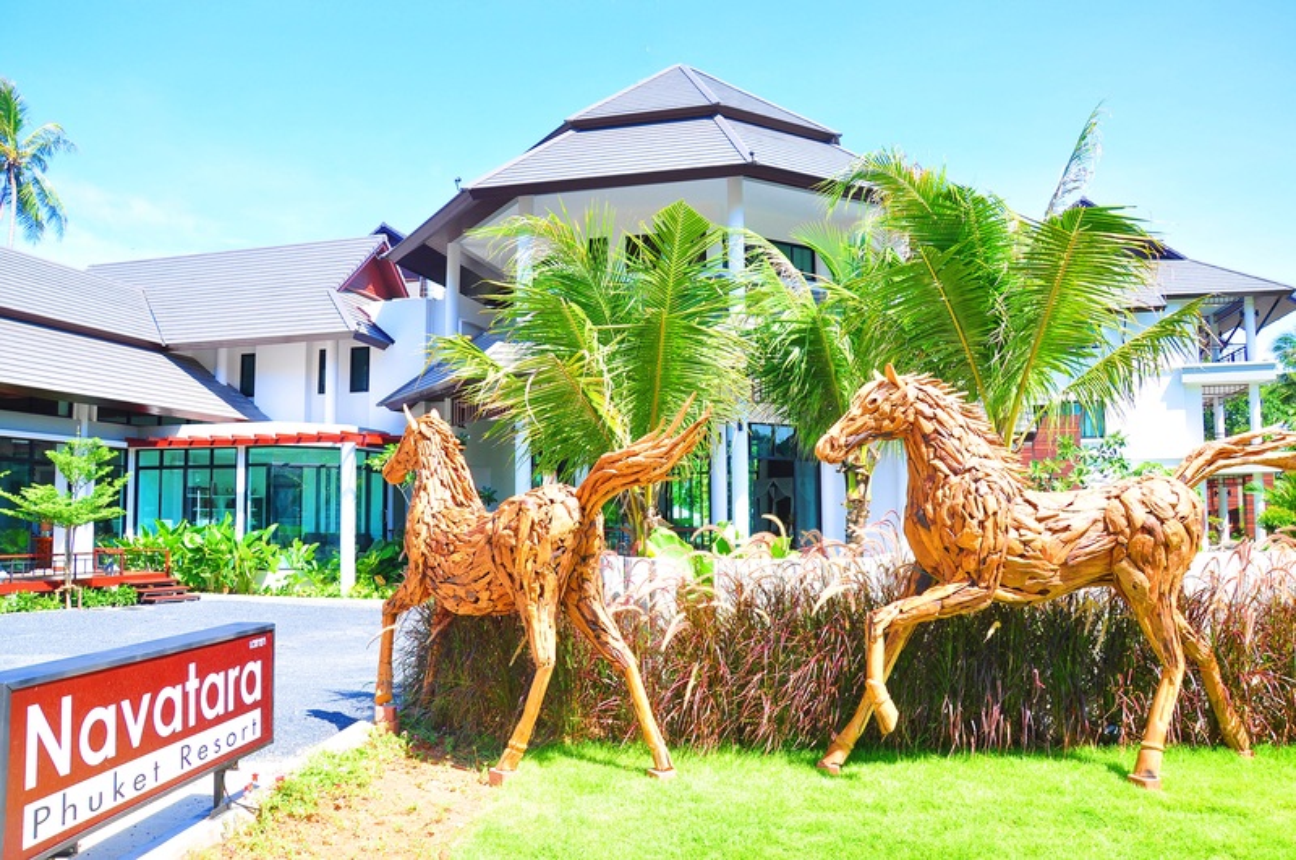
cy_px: 430
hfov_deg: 67.5
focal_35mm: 27
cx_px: 648
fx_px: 971
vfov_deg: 47.8
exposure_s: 1/200
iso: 200
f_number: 7.1
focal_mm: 18
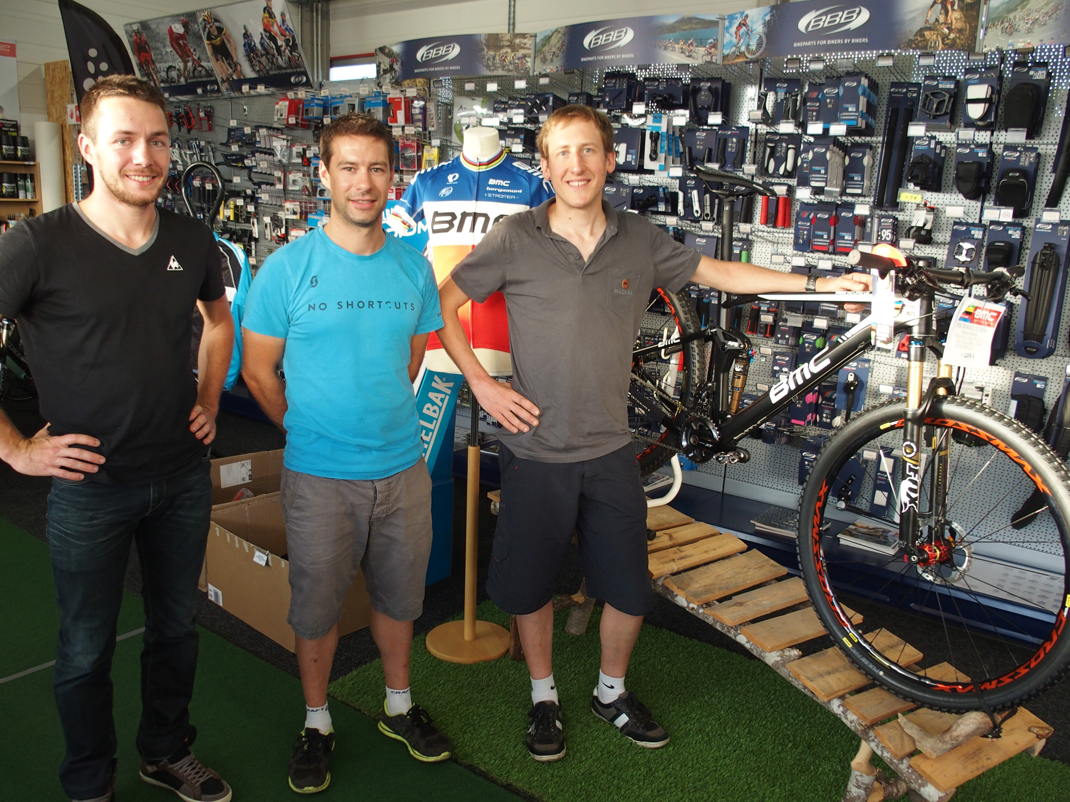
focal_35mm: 28
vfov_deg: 49.7
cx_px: 535
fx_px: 865
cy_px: 401
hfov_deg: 63.4
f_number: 2.8
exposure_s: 1/50
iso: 200
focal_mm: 6
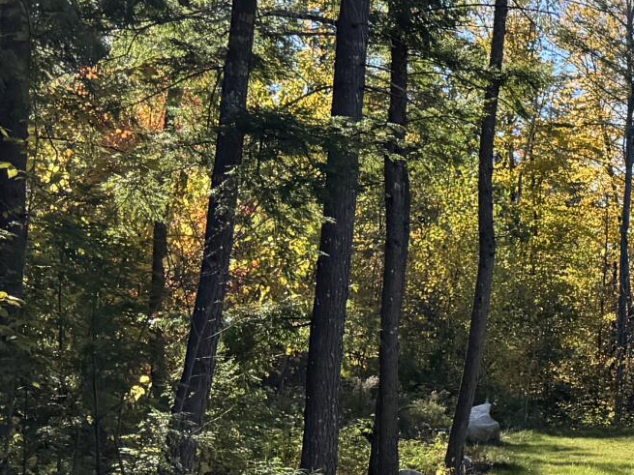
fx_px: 2014
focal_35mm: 110
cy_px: 317
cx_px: 1125
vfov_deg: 13.4
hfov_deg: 15.5
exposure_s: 1/2833
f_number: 1.78
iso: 80
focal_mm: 6.76
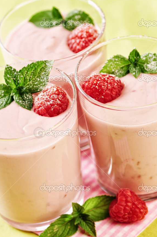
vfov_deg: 11.6
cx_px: 65
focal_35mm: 178
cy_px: 133
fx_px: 1168
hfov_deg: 7.7
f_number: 5.6
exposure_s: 1/13
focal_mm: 100
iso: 100
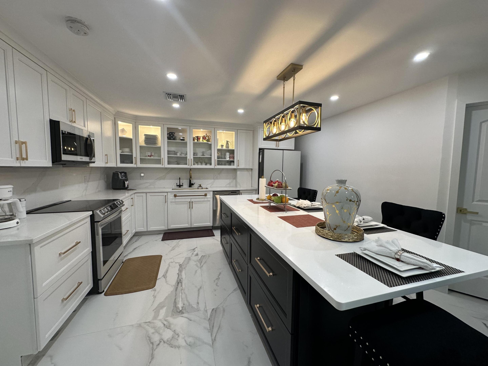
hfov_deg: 102.1
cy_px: 183
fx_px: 197
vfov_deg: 85.7
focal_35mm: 14
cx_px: 244
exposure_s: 1/120
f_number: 2.2
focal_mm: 2.22
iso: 125
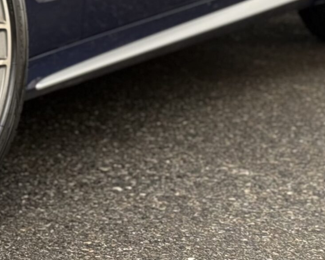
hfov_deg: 11.4
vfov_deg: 9.3
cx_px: -139
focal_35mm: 164
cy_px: -73
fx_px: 1578
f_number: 1.78
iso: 64
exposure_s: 1/606
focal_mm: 6.76
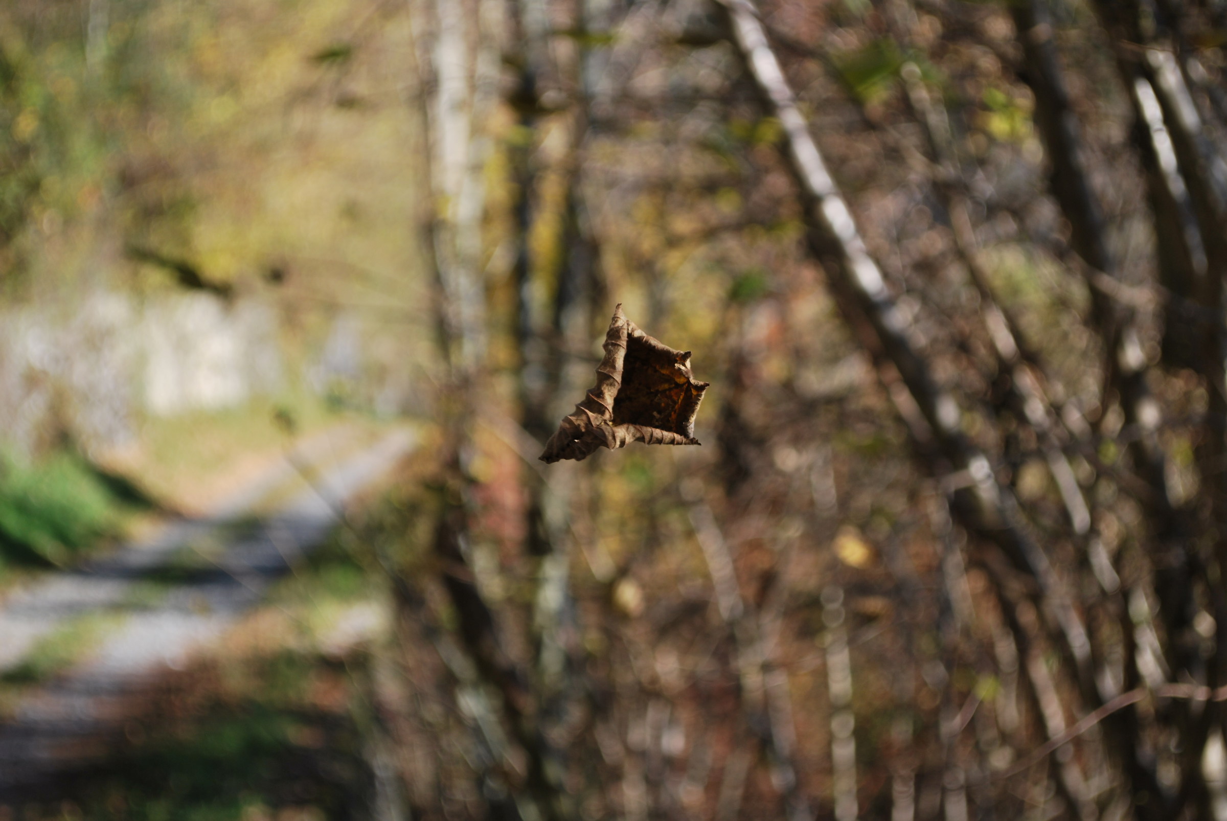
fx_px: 2815
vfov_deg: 16.6
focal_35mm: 82
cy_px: 410
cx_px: 614
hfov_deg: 24.6
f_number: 6.3
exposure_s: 1/160
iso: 100
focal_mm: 55
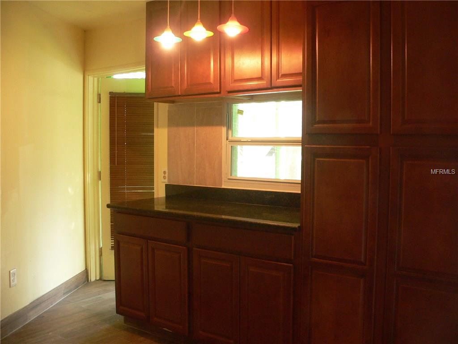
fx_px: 476
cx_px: 229
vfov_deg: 39.7
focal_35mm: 36
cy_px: 172
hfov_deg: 51.4
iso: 200
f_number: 2.8
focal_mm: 6
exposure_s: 1/13
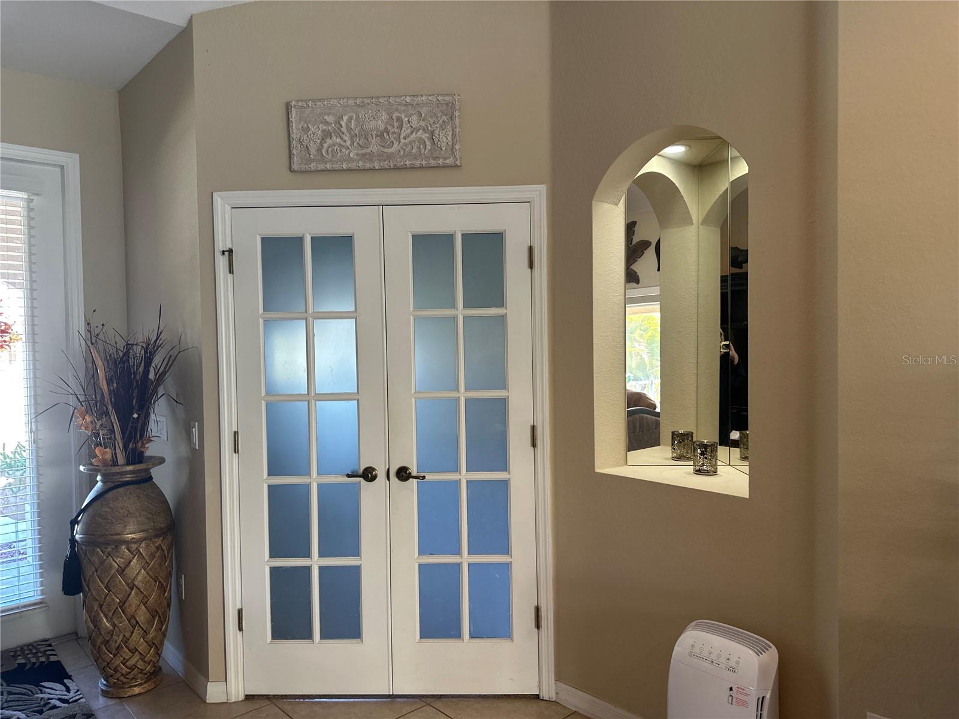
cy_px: 360
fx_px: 665
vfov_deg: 56.8
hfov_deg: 71.6
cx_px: 480
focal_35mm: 24
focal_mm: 6.86
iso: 200
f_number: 1.78
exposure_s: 1/60
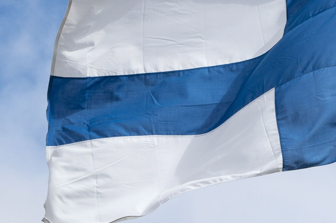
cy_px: 58
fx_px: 2087
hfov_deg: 9.1
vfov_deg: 6.1
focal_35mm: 224
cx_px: 340
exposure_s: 1/1000
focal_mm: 42.5
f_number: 10
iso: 400
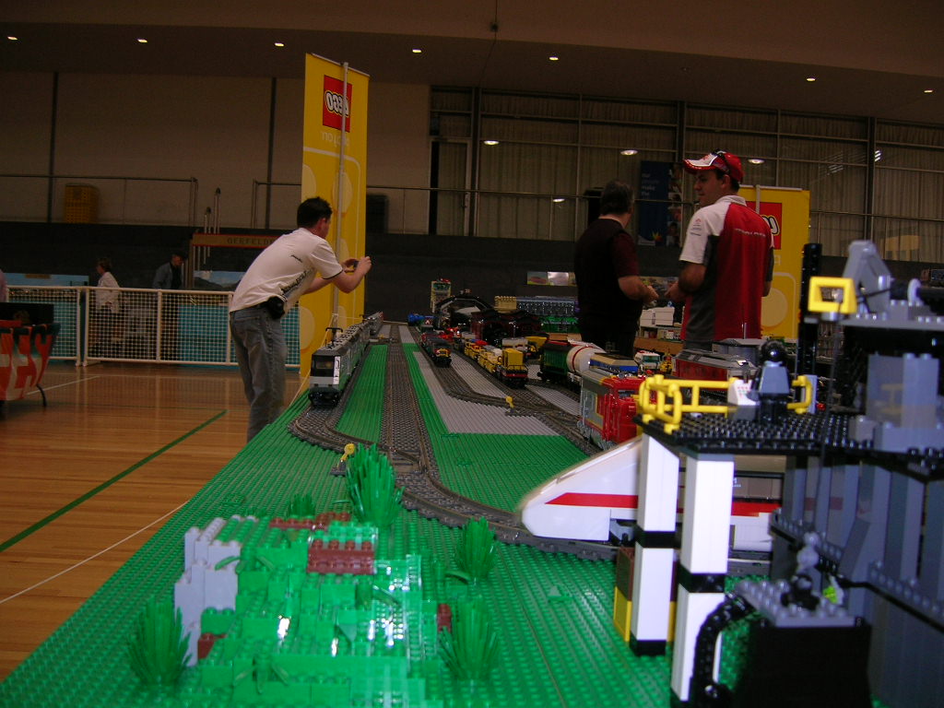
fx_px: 927
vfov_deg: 41.8
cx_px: 472
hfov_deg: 54.0
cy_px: 354
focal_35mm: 34
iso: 50
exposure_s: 1/60.1
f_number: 2.9
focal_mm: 5.7
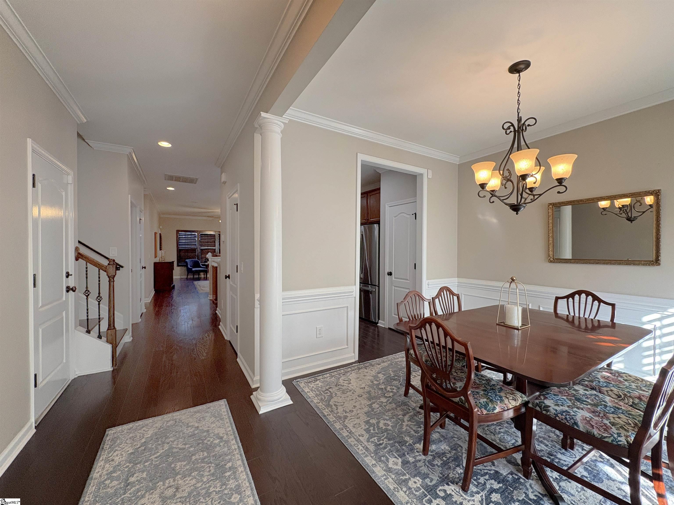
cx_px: 337
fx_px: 273
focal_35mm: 14
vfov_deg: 85.7
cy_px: 252
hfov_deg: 102.1
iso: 160
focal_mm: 2.22
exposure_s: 1/120
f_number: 2.2
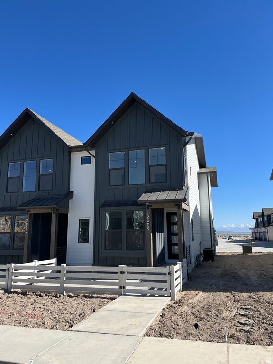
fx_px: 273
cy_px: 182
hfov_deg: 53.1
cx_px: 136
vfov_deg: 67.3
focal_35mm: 26
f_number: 1.6
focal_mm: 5.1
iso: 50
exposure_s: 1/2755
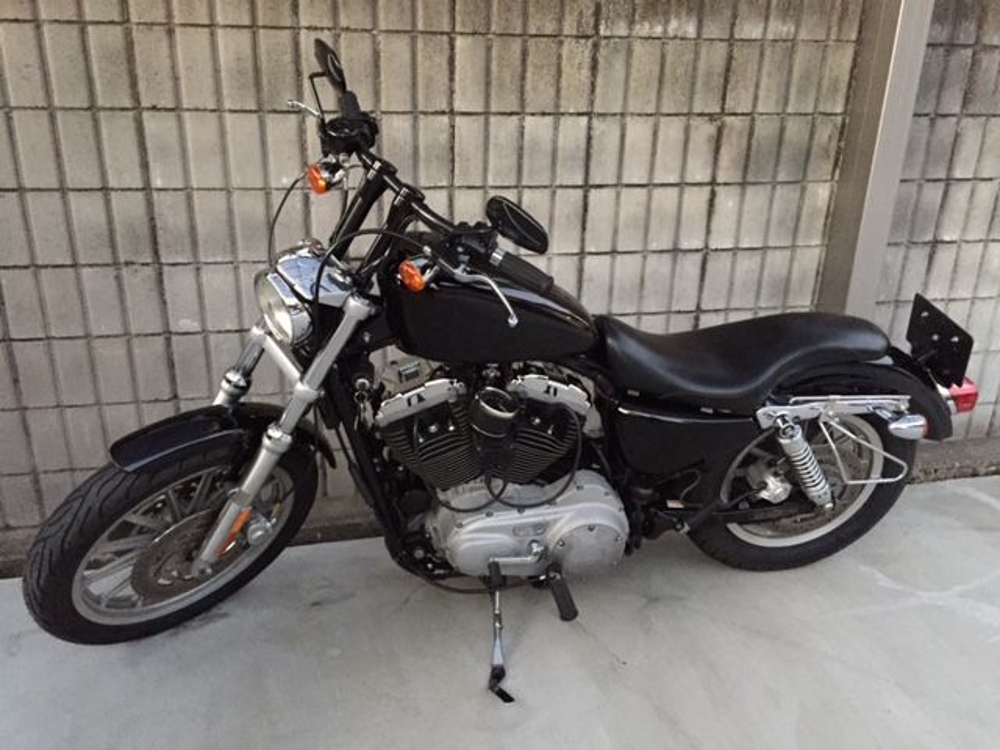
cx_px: 500
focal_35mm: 29
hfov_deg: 61.7
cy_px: 375
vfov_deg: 48.2
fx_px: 838
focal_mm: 4.15
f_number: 2.2
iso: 500
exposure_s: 1/15
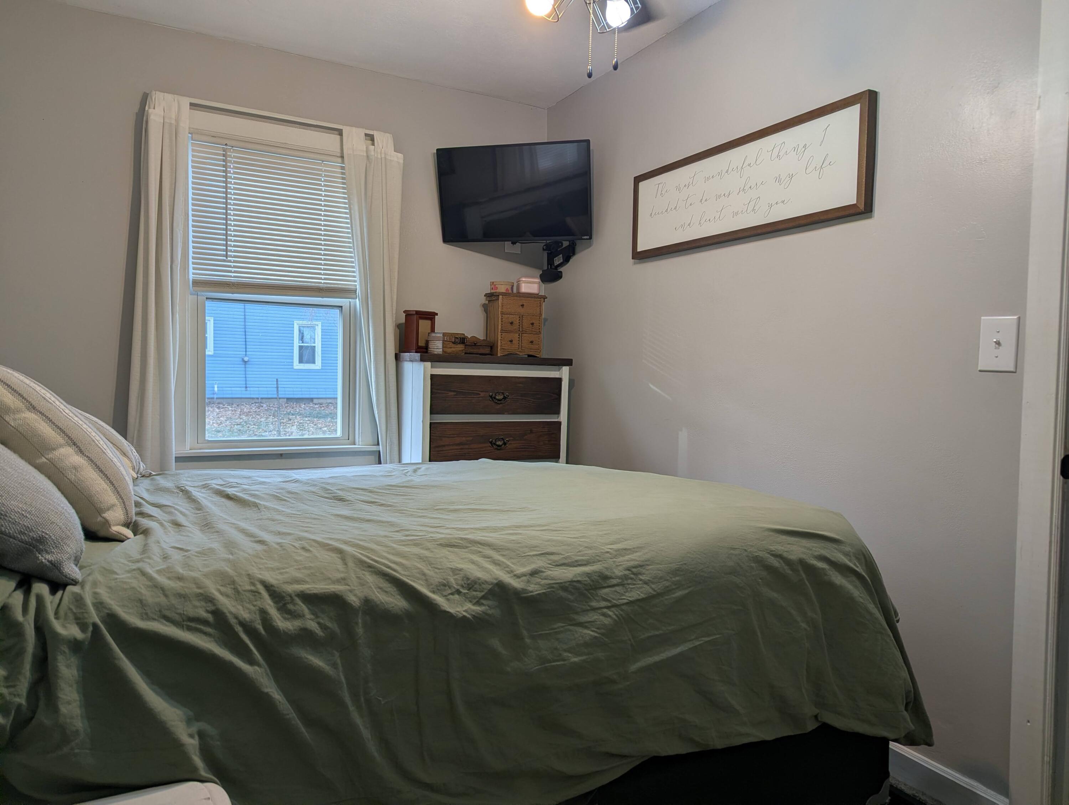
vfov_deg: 56.9
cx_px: 534
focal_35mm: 24
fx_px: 742
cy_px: 402
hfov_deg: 71.5
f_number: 1.85
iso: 65
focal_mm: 6.81
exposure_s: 1/120
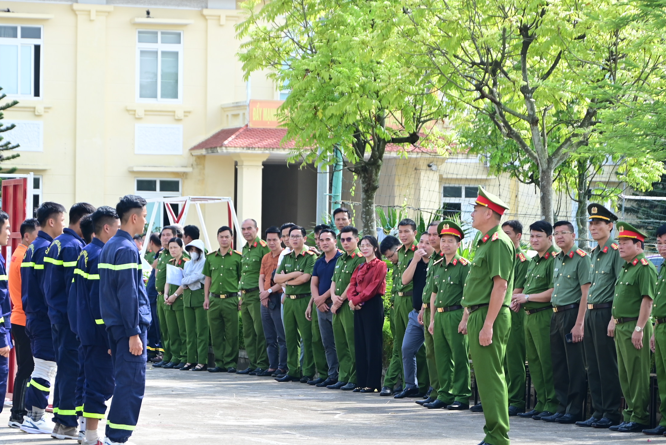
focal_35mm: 180
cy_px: 268
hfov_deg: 11.4
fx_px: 3333
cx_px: 364
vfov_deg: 7.6
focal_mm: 90
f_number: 5.6
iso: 160
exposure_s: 1/200
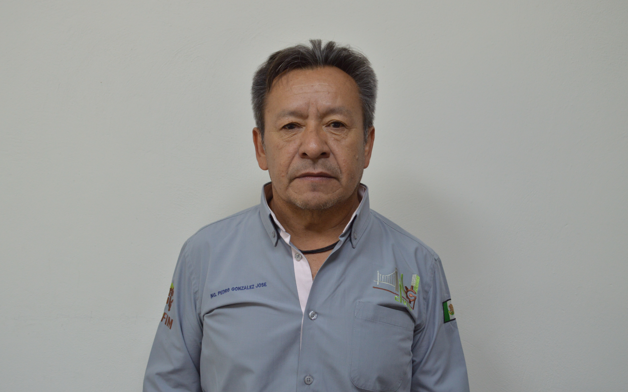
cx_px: 312
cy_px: 207
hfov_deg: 45.3
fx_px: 753
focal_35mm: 44
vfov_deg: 29.2
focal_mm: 28
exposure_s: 1/40
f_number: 4.5
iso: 400
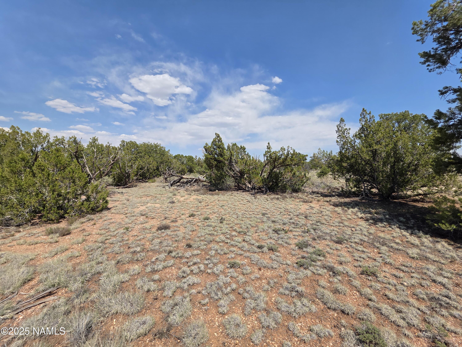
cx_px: 231
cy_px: 174
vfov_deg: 89.9
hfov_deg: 106.2
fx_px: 174
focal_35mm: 13
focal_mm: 2.2
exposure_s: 1/2723
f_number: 1.9
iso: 40
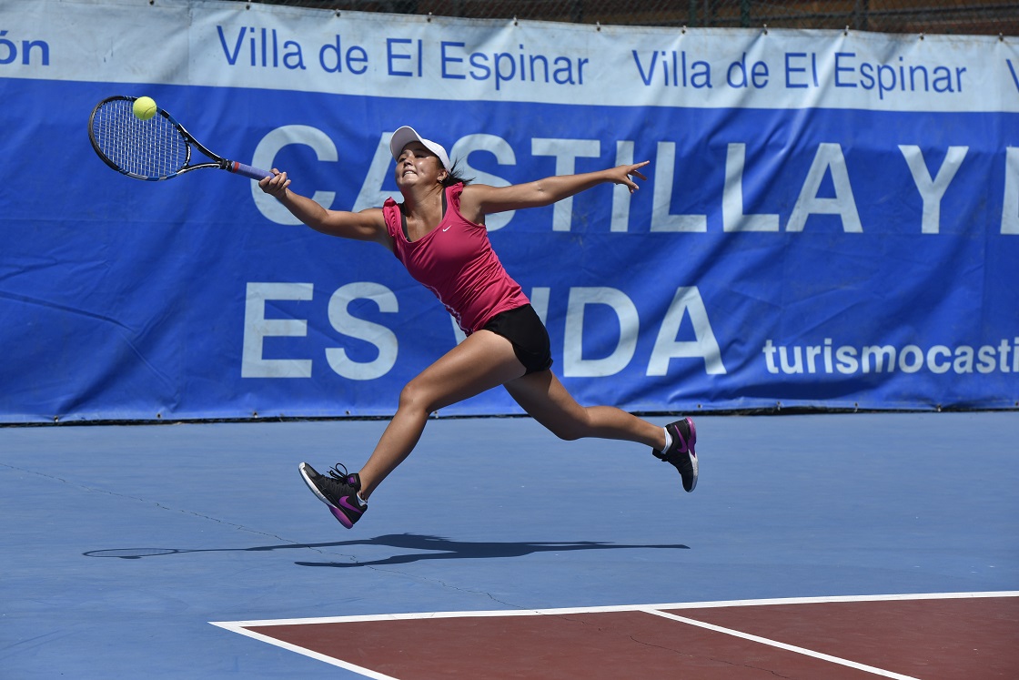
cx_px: 510
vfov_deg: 11.0
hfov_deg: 16.4
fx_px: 3538
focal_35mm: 125
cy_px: 340
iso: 400
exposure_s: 1/4000
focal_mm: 125
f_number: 7.1
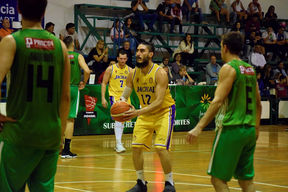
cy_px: 96
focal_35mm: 123
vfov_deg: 11.1
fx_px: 984
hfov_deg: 16.7
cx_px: 144
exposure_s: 1/800
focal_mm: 82
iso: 10000
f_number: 5.6
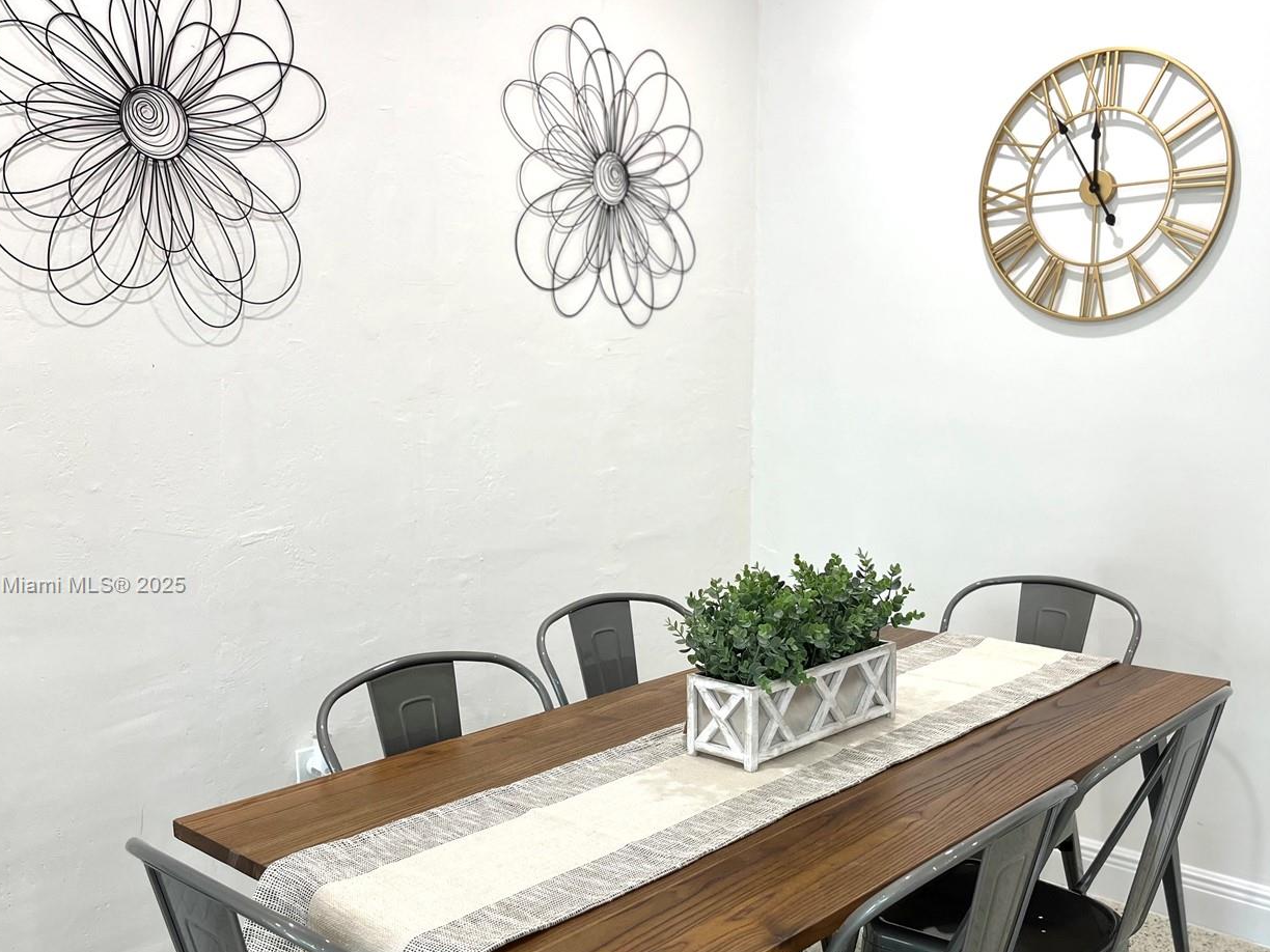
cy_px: 586
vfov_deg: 41.5
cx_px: 683
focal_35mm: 34
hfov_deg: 53.9
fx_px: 1247
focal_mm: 5.1
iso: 64
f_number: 1.6
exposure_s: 1/60
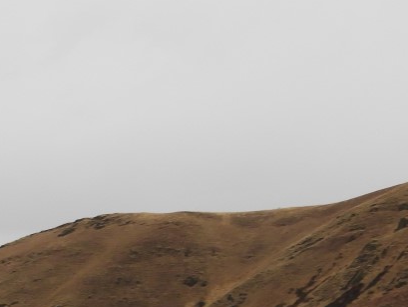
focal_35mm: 176
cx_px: 264
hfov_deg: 11.2
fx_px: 2075
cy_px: 205
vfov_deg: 8.4
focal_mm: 9
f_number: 4
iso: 100
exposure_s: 1/320
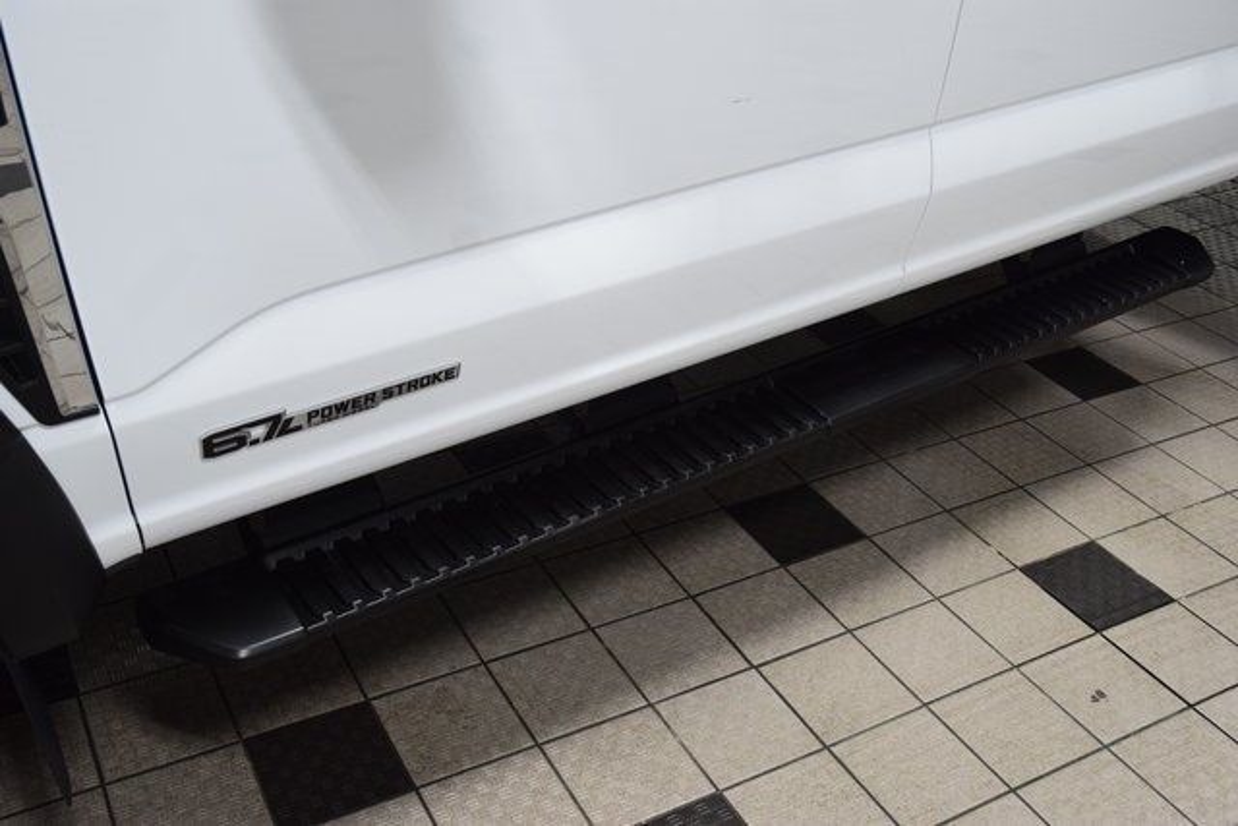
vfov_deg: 35.5
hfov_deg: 51.3
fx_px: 1290
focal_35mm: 38
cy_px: 413
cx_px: 619
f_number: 6.3
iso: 1600
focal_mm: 25
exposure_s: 1/60
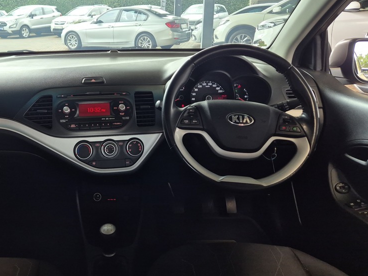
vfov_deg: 43.9
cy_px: 107
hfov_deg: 55.5
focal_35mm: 32
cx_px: 119
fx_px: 340
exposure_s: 1/180
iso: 125
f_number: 1.8
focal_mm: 5.4
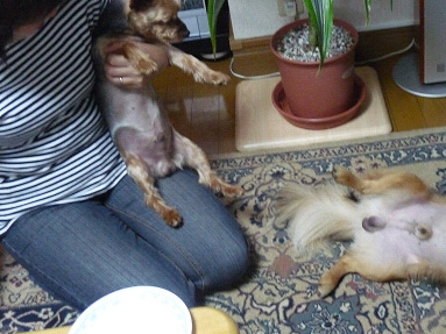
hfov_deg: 33.9
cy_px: 122
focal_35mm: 56
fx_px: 721
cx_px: 312
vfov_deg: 26.0
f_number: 3
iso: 800
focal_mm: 6.6
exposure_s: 1/20
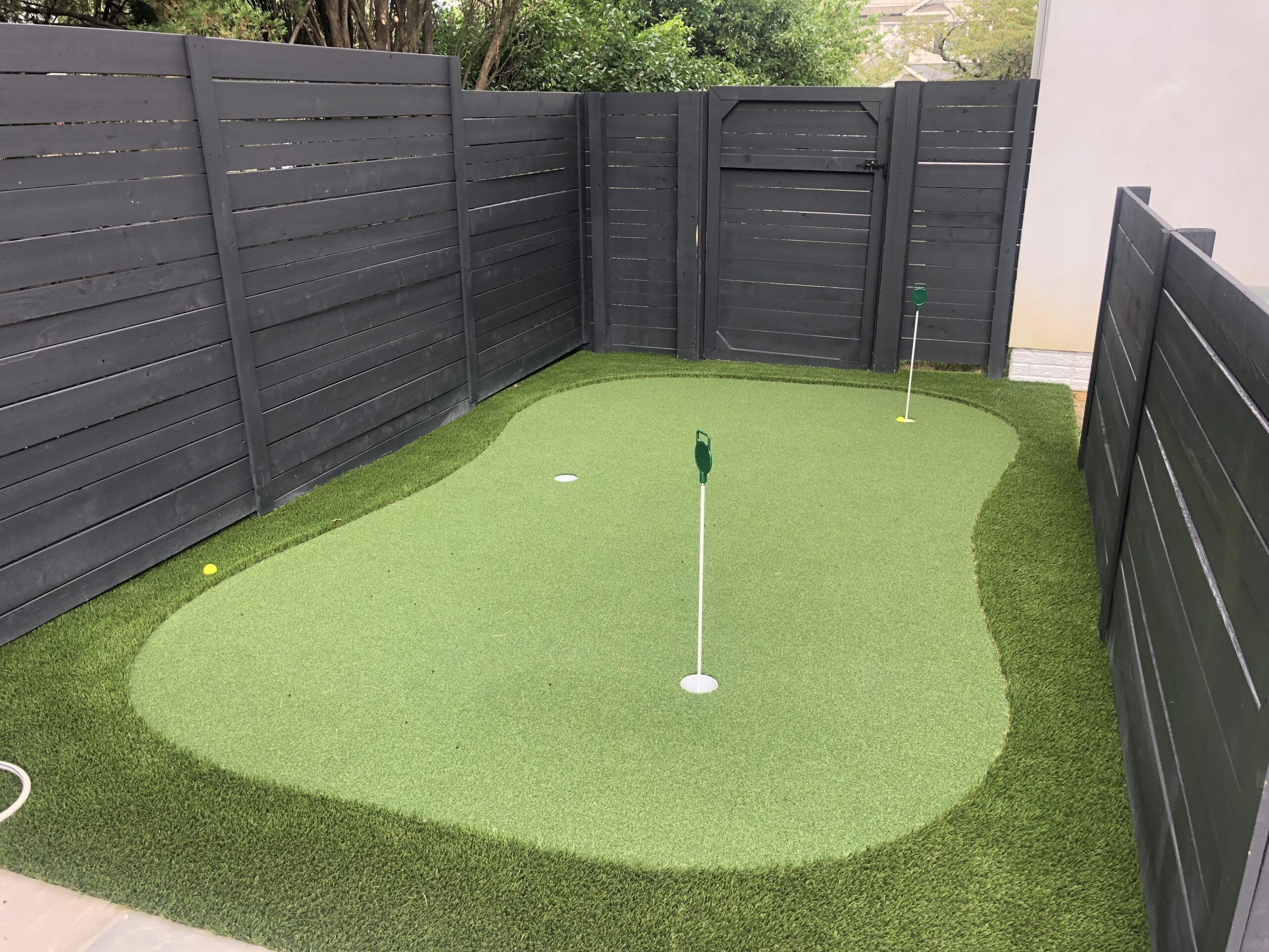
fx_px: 1026
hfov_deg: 63.4
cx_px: 634
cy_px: 476
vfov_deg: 49.7
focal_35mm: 28
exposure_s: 1/160
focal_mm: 4
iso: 20
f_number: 1.8
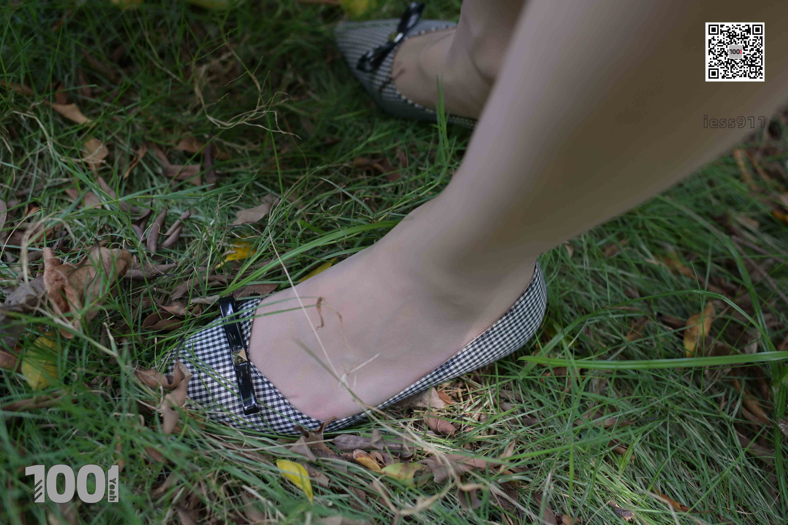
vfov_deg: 37.9
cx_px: 394
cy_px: 262
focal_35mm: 35
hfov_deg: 54.4
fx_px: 766
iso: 140
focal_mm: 35
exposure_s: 1/250
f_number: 3.2
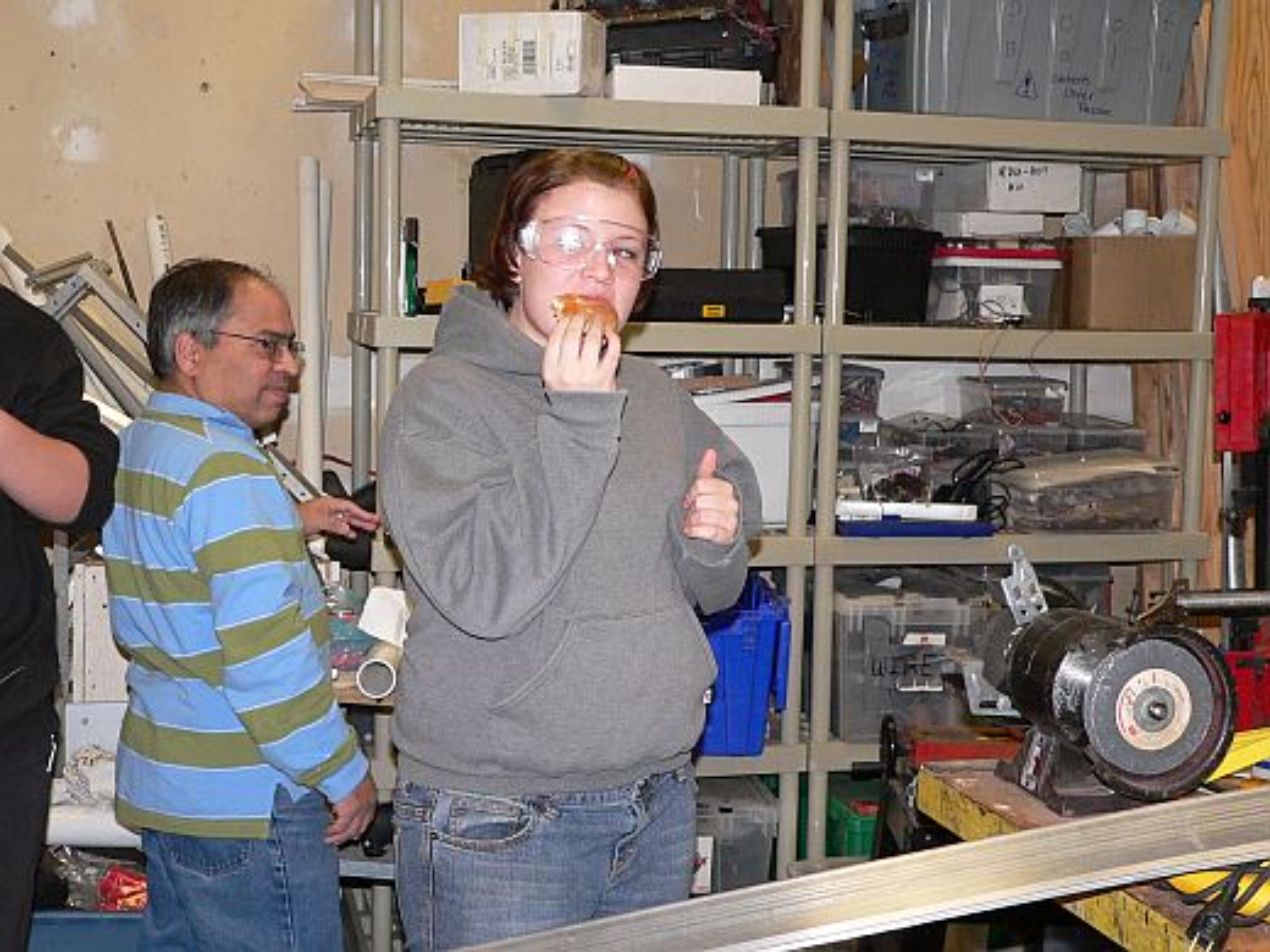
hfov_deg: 38.9
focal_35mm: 49
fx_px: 1798
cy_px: 476
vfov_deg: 29.7
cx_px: 635
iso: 200
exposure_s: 1/60
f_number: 2.8
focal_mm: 8.1
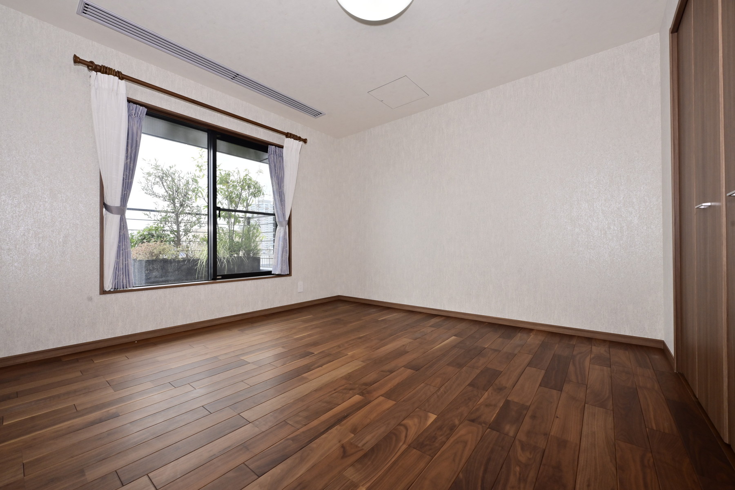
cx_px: 368
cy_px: 245
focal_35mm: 14
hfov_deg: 104.3
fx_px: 286
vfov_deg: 81.2
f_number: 10
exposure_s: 1/250
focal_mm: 14
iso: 800
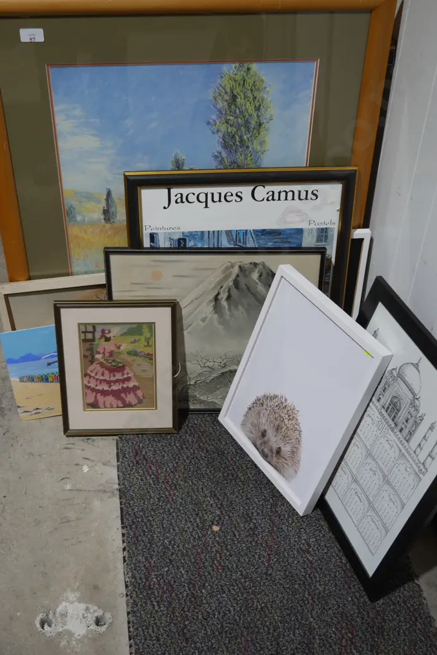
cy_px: 325
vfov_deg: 46.4
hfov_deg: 31.9
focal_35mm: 42
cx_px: 215
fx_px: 764
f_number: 4.4
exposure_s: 1/60
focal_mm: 20
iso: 200
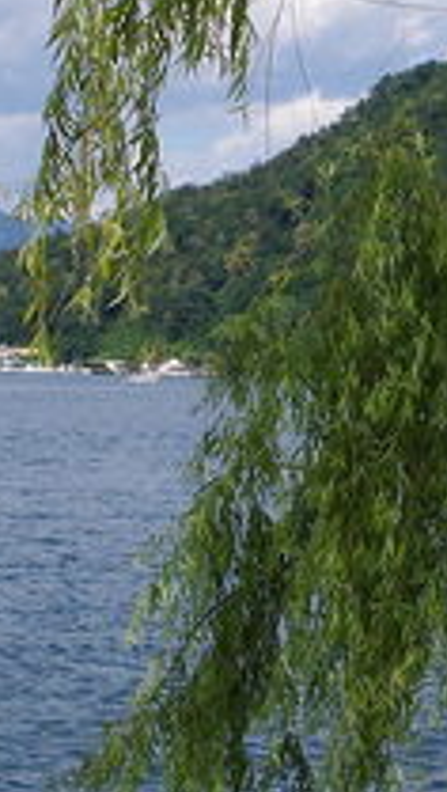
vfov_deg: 18.3
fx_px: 2458
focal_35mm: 117
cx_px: 754
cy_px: 305
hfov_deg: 9.9
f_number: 16
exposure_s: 1/125
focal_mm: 26.25
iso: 250
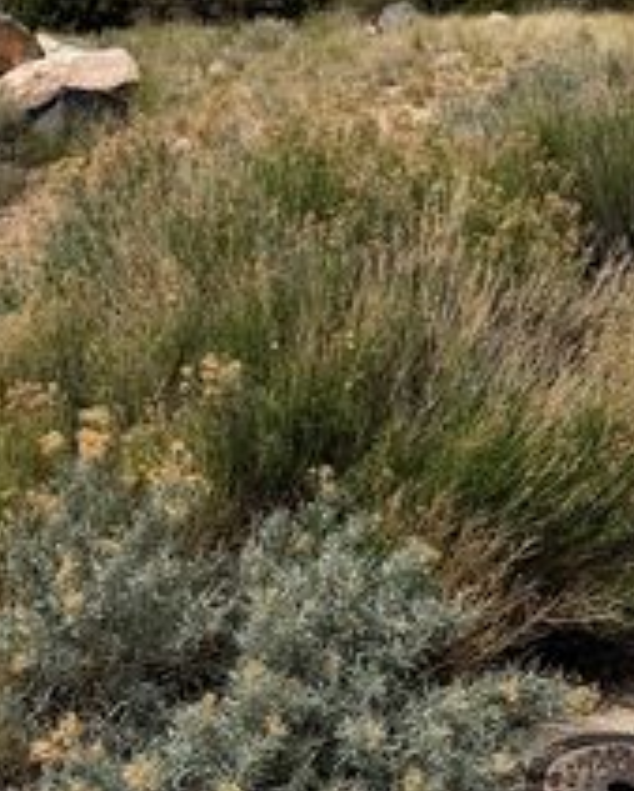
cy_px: 6
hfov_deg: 20.7
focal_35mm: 74
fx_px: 1734
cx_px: 360
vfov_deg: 24.6
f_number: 1.78
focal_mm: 6.76
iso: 80
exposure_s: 1/9091
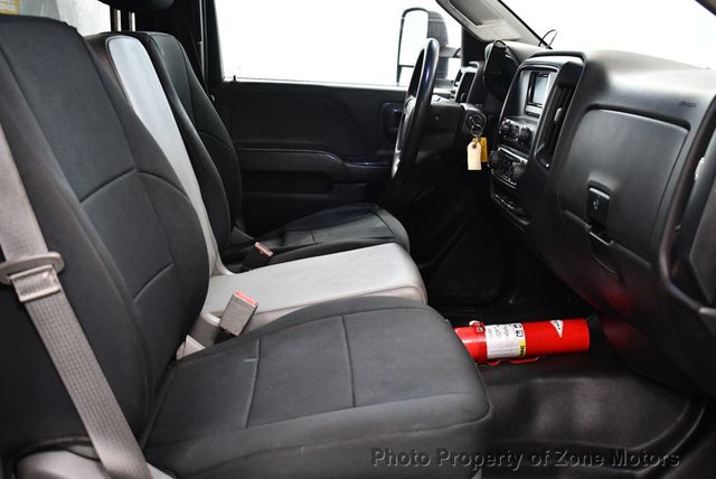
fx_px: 717
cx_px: 358
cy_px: 240
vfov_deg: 36.9
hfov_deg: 53.1
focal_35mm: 36
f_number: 3.5
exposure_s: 1/100
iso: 3200
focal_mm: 18
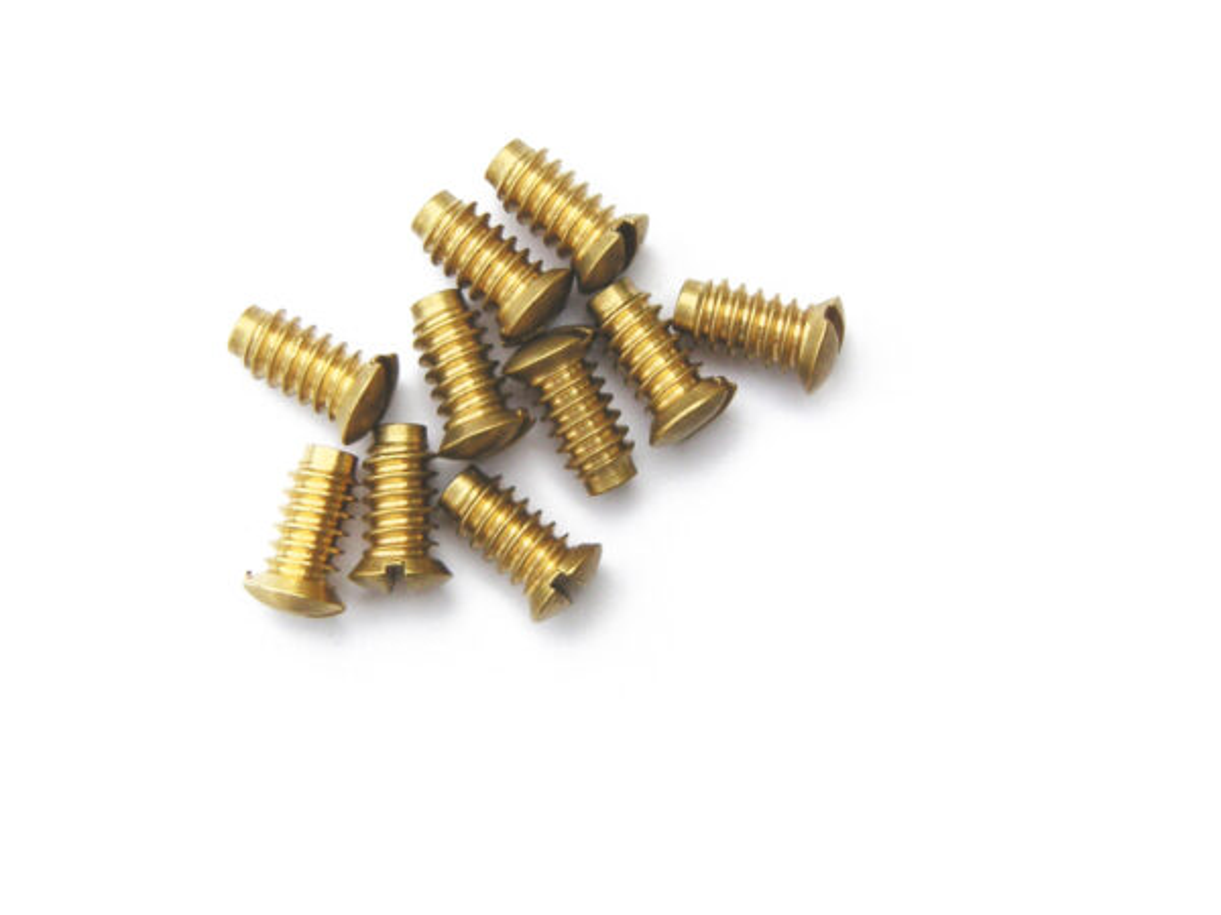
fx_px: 2998
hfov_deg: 23.0
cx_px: 610
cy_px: 458
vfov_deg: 17.4
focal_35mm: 85
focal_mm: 11.1
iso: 64
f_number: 3.5
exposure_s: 1/750
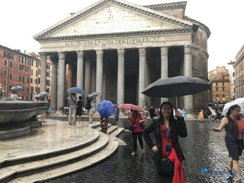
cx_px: 122
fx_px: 197
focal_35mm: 28
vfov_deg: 49.7
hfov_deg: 63.4
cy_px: 92
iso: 32
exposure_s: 1/33
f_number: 1.8
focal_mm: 3.99
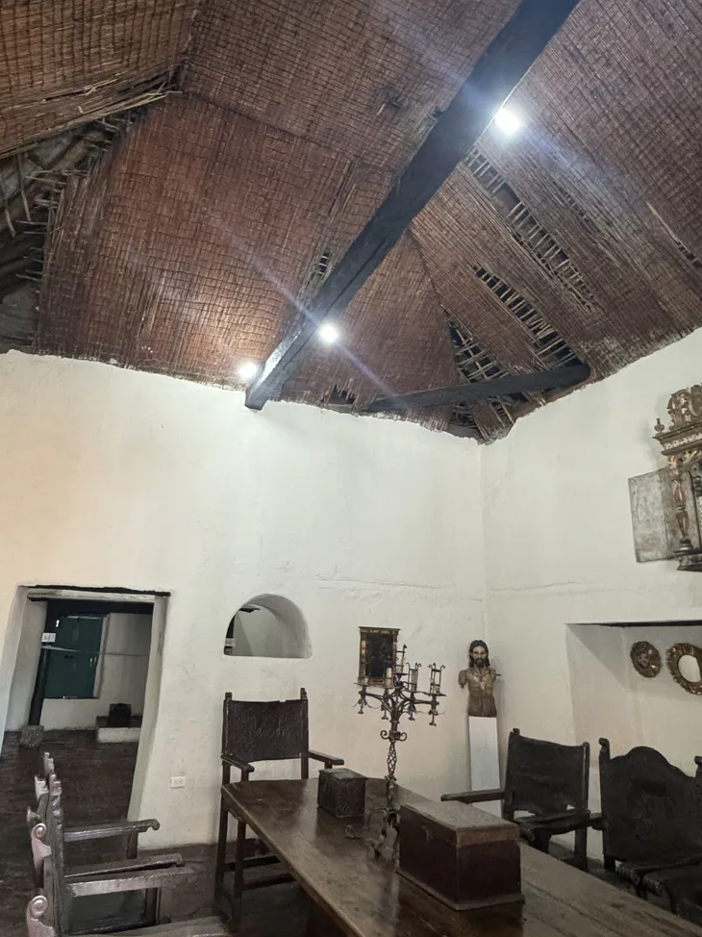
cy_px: 449
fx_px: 622
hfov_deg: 58.8
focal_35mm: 23
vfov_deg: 73.9
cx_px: 337
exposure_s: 1/60
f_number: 2.2
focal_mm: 2.22
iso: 500
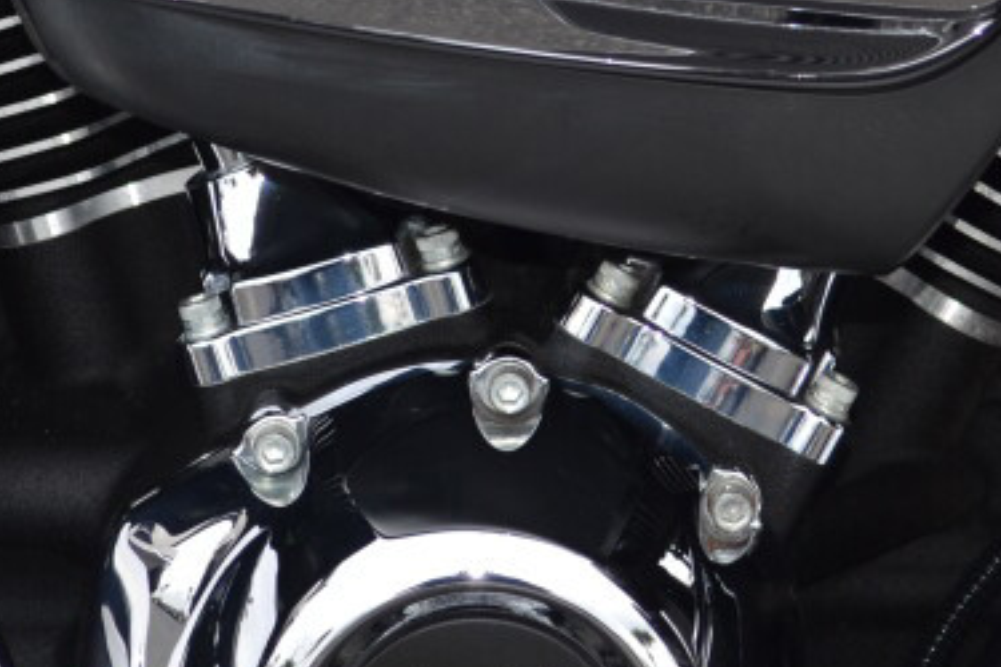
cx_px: 601
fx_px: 4810
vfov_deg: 7.9
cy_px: 152
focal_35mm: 173
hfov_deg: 11.9
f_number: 5.6
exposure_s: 1/200
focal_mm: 36
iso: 100
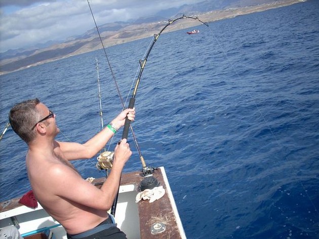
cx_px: 160
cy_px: 120
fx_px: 341
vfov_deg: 38.6
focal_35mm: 37
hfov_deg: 50.2
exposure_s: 1/239
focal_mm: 6.2
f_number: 5.6
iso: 64
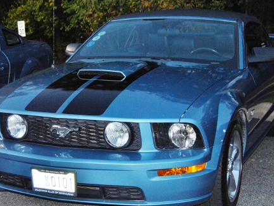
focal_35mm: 73
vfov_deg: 20.2
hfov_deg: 26.7
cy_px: 101
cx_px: 131
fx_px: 578
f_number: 4.5
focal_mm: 34
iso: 200
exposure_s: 1/60
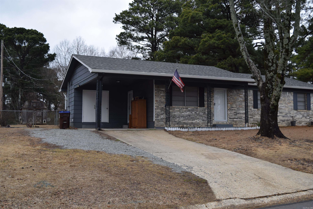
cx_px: 156
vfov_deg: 33.0
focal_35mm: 40
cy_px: 104
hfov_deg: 47.9
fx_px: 352
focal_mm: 27
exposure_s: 1/160
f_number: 6.3
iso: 100
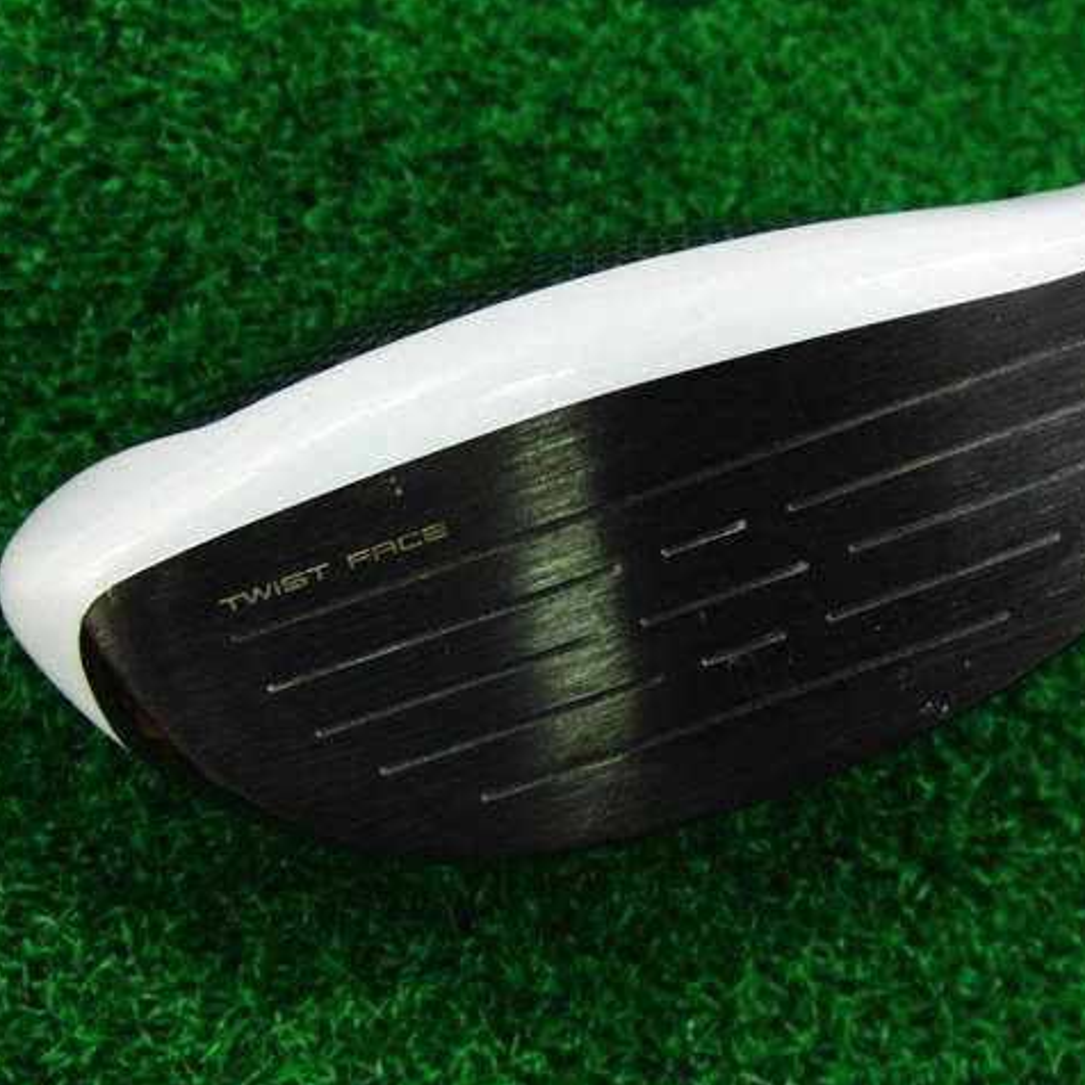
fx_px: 1560
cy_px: 545
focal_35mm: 44
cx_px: 679
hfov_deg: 38.1
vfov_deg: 38.3
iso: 400
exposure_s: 1/40
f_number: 3.6
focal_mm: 6.42
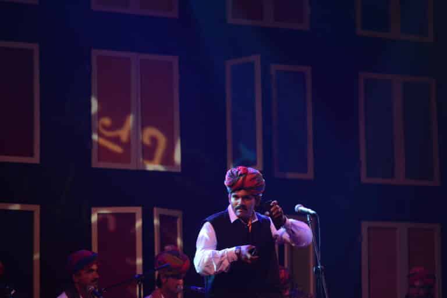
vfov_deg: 6.9
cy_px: 149
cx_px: 224
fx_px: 2485
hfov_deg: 10.3
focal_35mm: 200
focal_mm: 200
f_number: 4
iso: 2500
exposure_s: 1/500
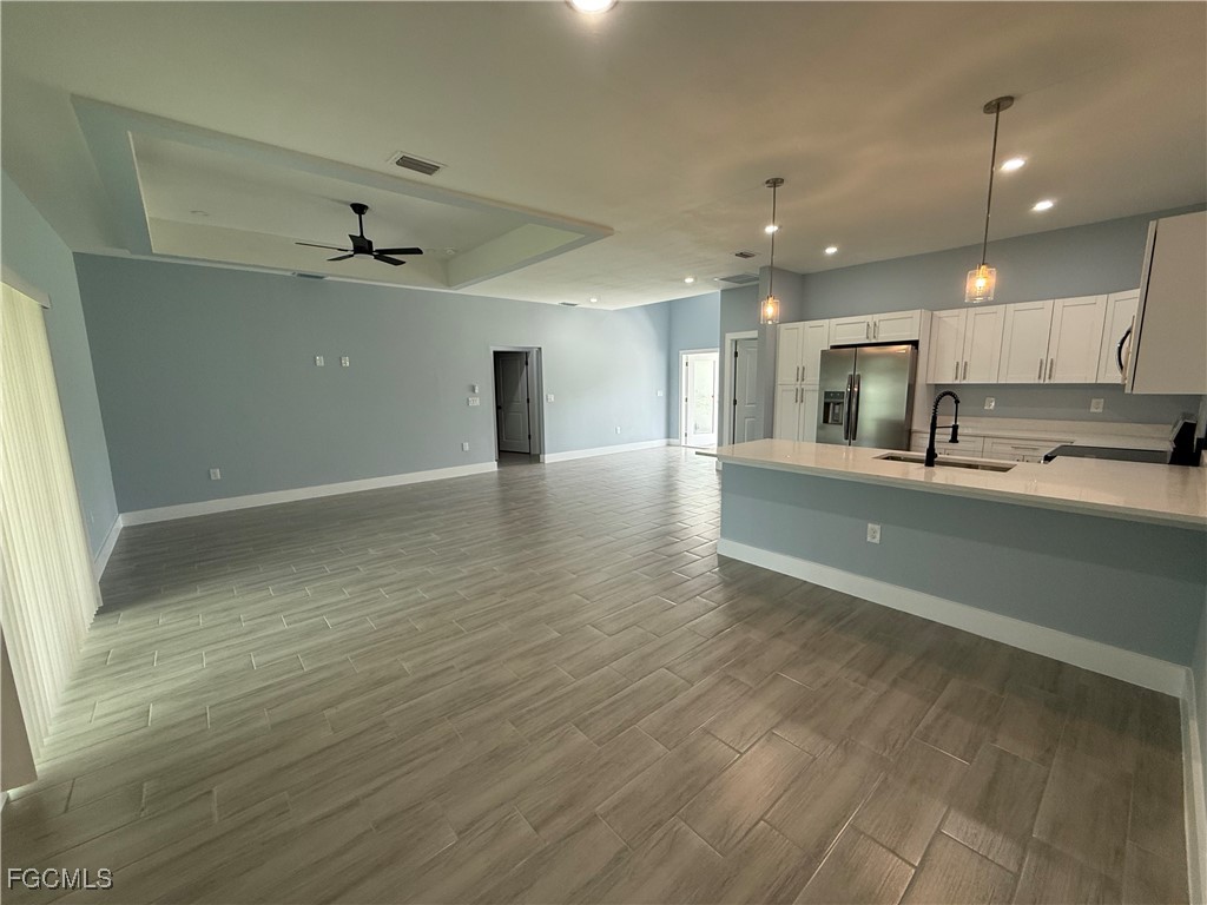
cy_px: 452
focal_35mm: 14
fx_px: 488
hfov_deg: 102.1
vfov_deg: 85.7
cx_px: 604
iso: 125
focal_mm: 2.22
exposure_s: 1/120
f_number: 2.2
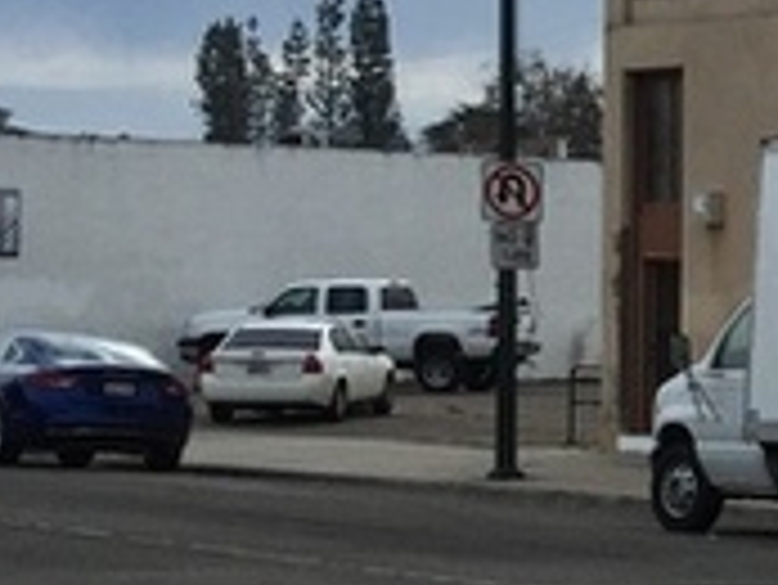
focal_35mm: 161
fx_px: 3621
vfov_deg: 9.2
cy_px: 396
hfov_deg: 10.4
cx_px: 1956
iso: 32
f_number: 2.2
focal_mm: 4.15
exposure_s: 1/2198
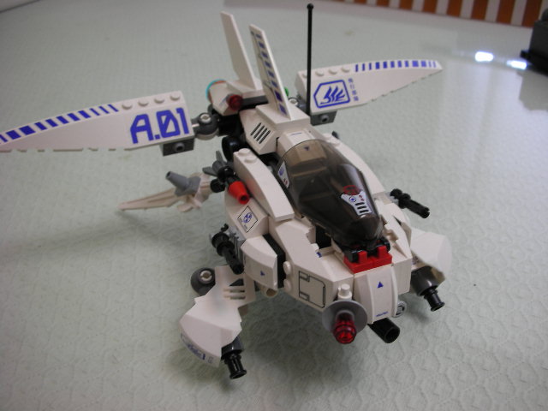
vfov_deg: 40.7
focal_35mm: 35
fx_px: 554
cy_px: 206
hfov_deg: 52.6
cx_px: 274
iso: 50
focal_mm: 5.8
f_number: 3
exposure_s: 1/6.5
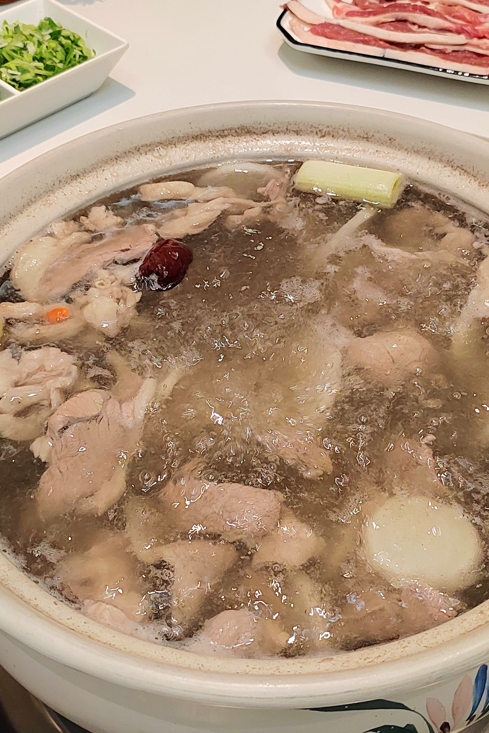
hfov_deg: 28.1
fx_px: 978
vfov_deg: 41.1
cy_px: 366
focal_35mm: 48
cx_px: 260
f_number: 1.9
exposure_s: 1/100
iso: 2244
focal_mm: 5.52
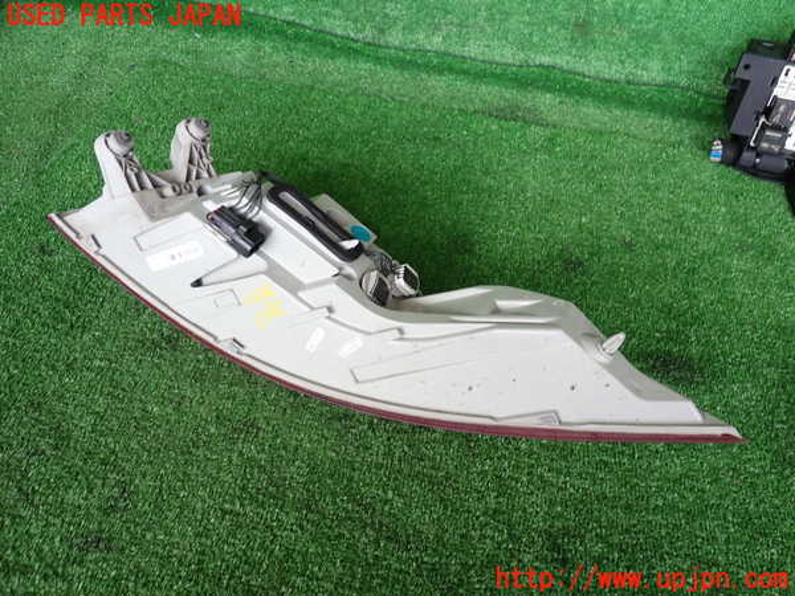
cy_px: 298
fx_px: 689
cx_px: 398
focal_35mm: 30
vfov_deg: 46.8
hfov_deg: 60.0
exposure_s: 1/80
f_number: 2.3
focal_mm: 5.4
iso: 100
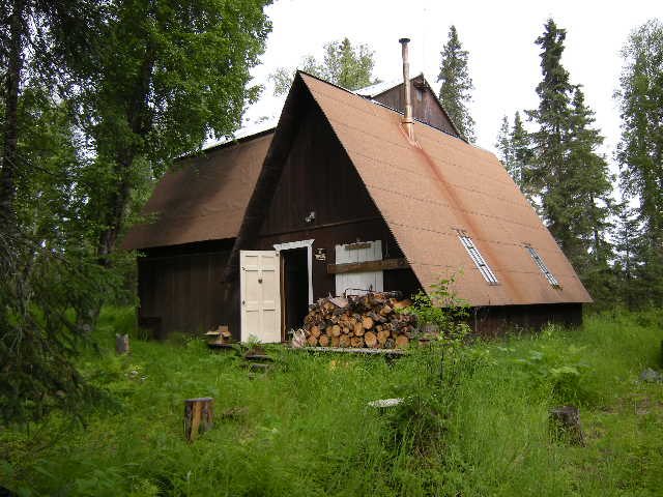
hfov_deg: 63.4
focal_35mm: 28
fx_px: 536
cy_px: 248
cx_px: 332
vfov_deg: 49.7
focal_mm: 4.7
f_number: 2.8
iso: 64
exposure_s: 1/333
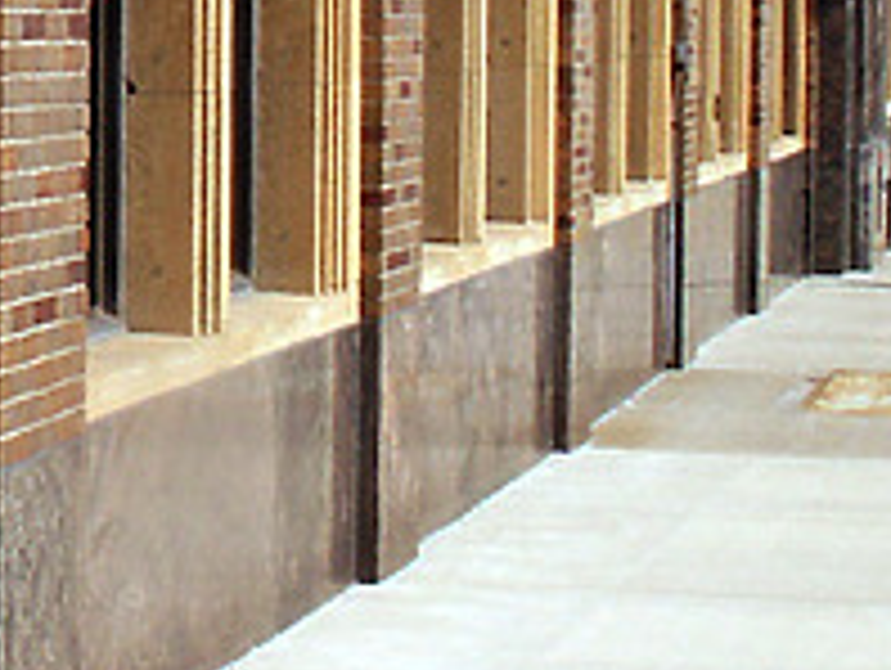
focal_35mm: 159
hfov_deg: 11.8
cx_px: -490
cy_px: -344
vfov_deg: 9.1
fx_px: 4098
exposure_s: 1/500
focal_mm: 7.18
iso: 64
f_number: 6.7
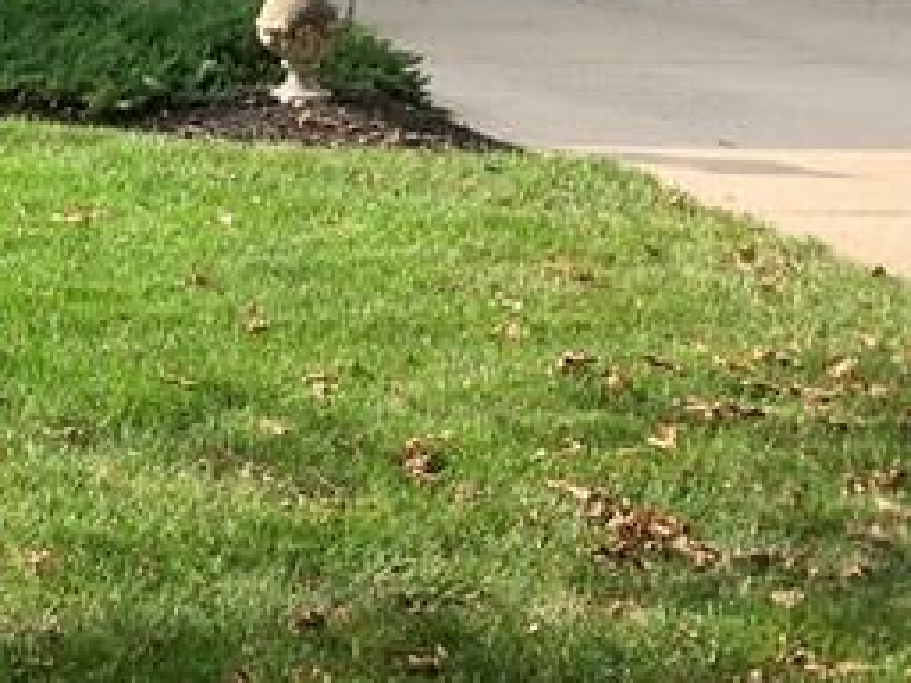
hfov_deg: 16.5
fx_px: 2737
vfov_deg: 13.0
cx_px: -619
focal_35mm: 104
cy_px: -505
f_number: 1.8
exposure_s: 1/928
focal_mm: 4.25
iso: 25
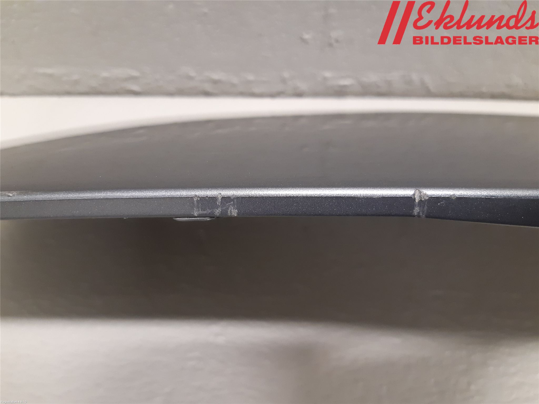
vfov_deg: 53.1
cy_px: 202
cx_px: 270
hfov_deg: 67.3
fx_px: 405
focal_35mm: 26
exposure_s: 1/33
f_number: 1.7
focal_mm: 3.93
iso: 200
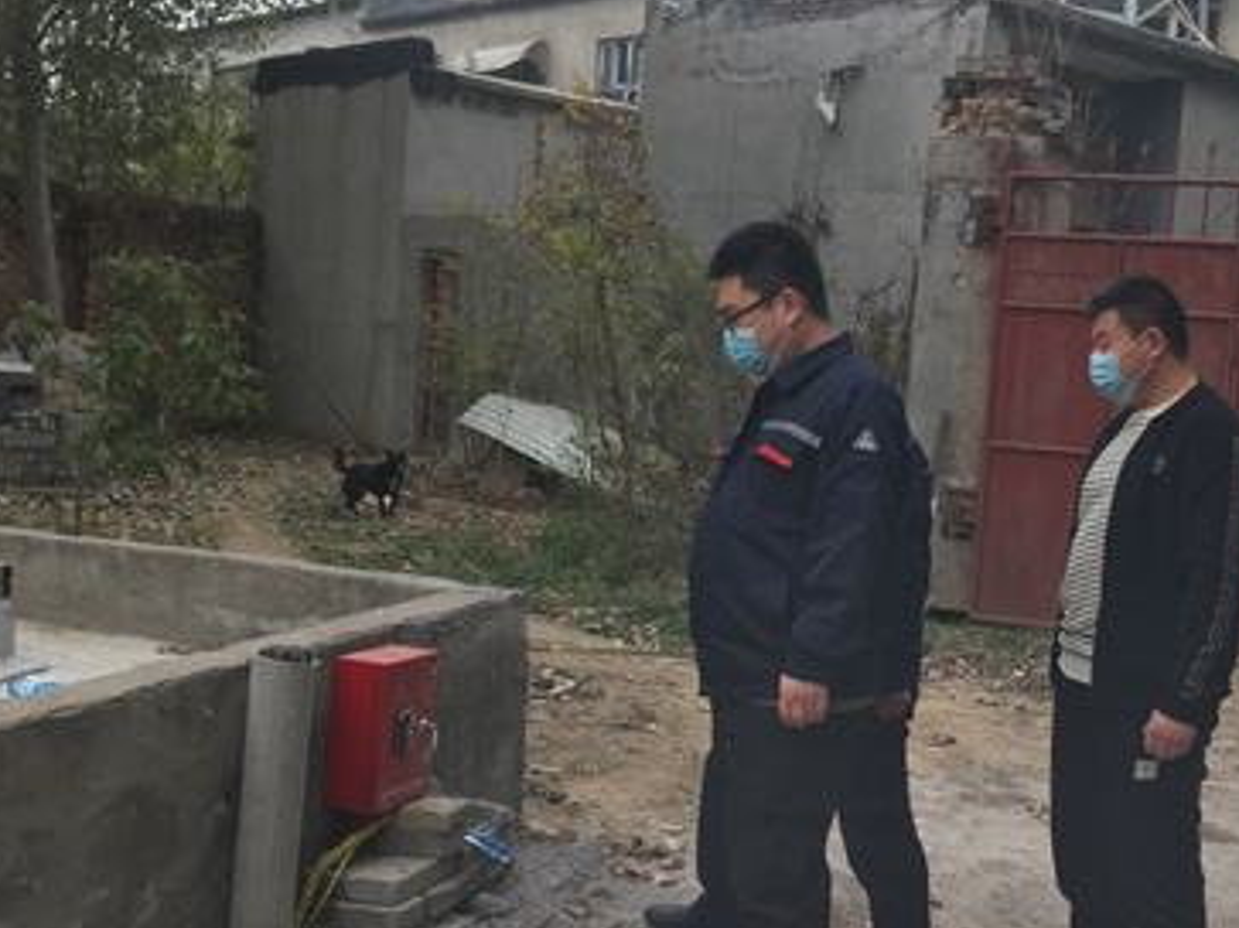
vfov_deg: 30.2
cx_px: 887
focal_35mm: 48
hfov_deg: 38.9
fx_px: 1717
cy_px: 522
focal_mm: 4.15
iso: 25
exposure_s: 1/530
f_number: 2.2
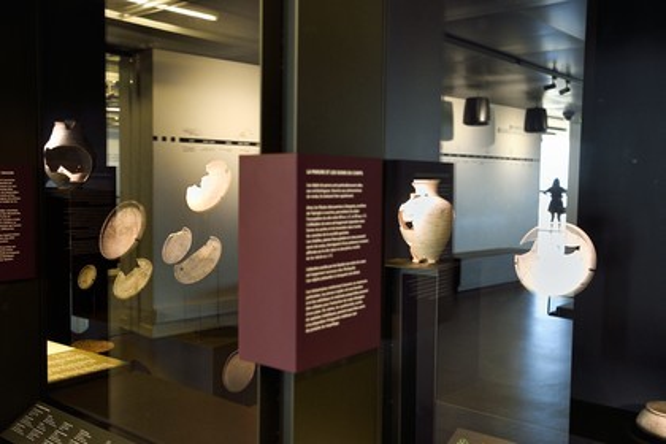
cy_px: 222
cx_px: 333
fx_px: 629
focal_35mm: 34
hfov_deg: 55.8
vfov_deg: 38.9
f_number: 5
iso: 1600
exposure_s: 1/25
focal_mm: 34
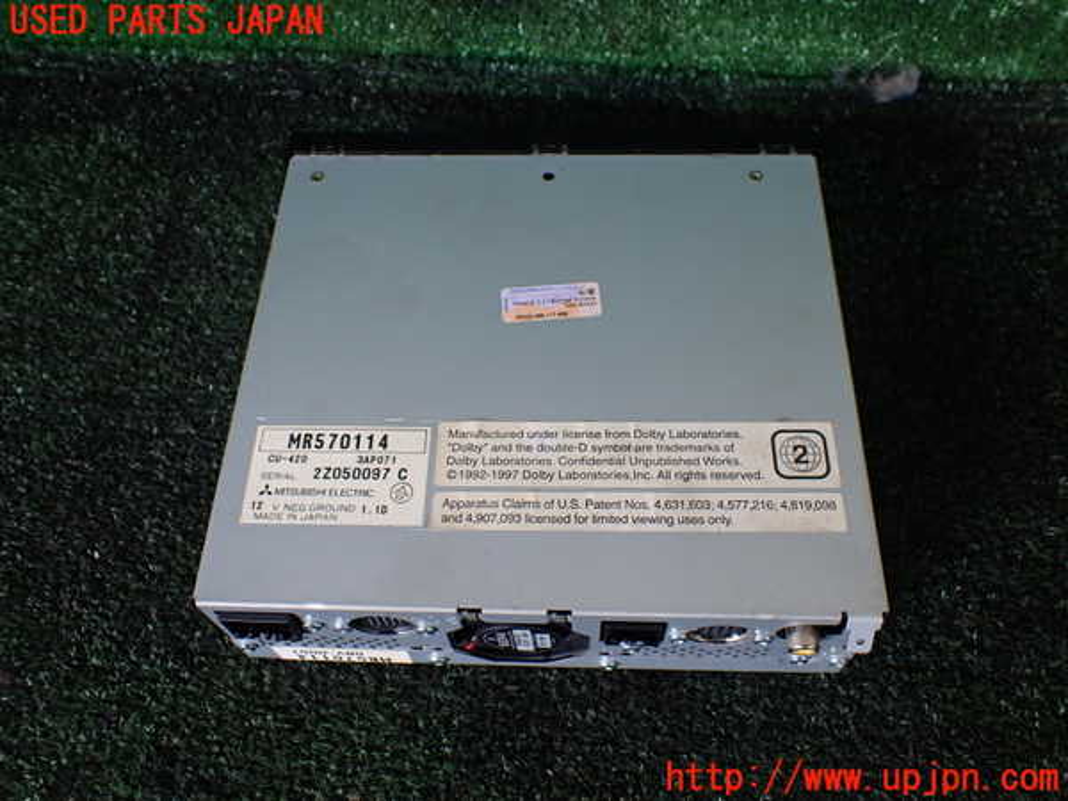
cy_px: 400
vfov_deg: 46.8
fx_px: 926
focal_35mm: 30
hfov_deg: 60.0
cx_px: 534
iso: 320
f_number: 2.3
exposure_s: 1/125
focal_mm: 5.4
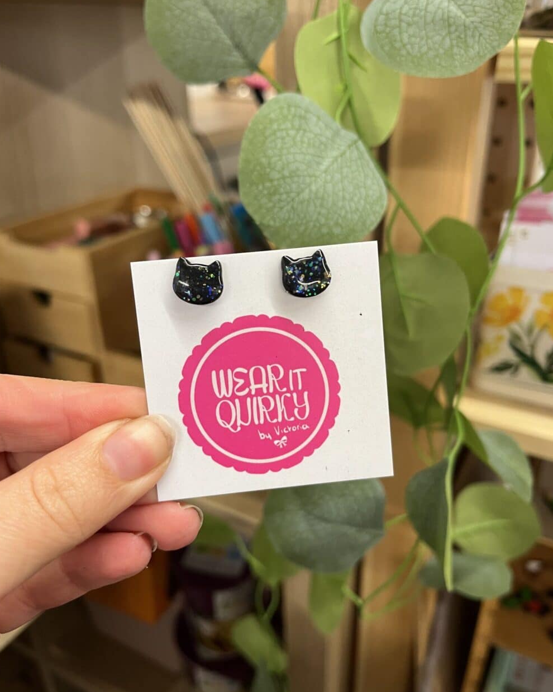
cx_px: 278
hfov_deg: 51.5
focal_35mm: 28
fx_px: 573
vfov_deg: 62.2
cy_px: 344
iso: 160
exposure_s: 1/50
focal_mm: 5.1
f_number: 1.6
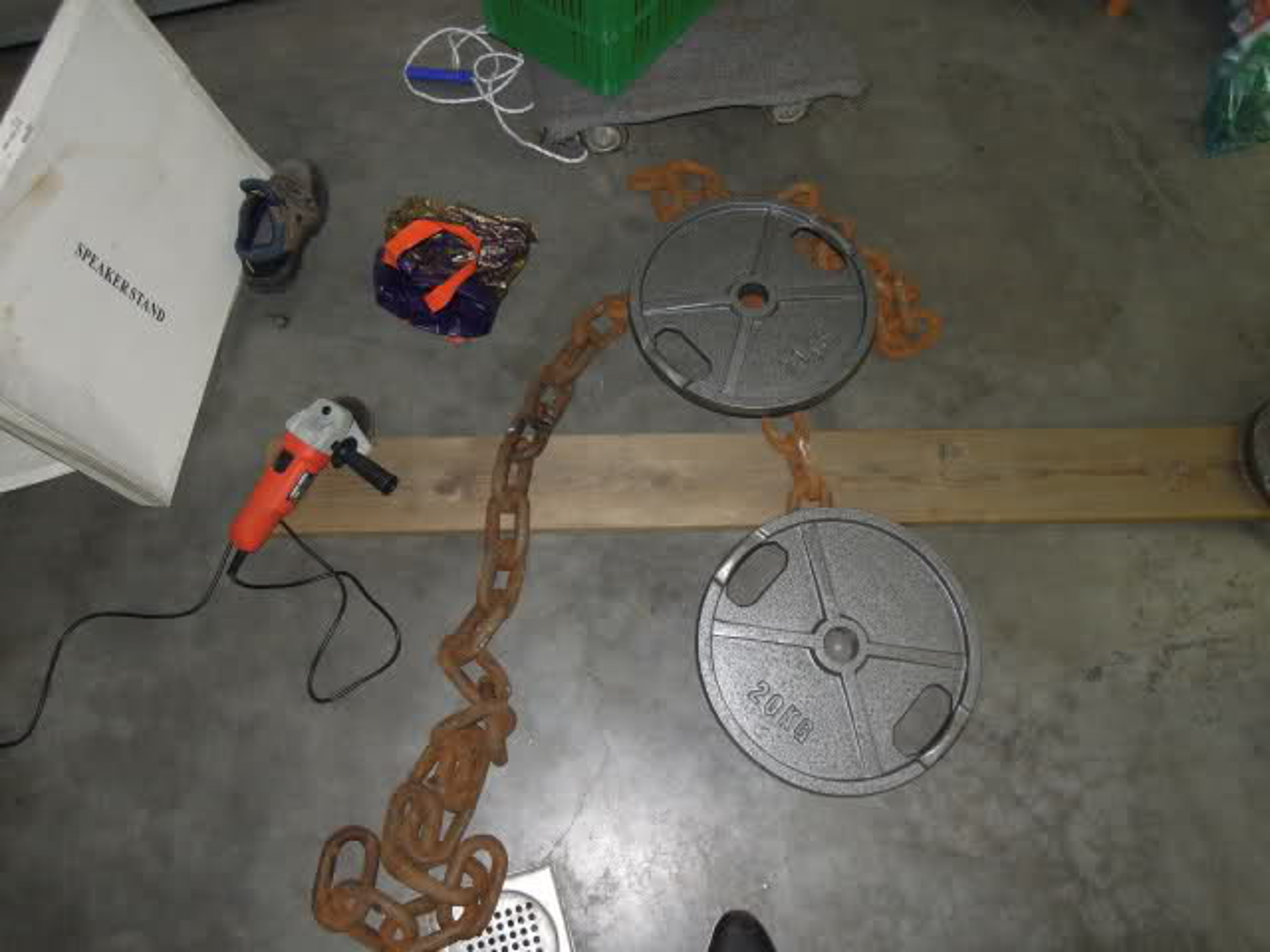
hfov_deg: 71.6
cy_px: 476
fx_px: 881
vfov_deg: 56.8
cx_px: 635
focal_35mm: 24
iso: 200
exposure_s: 1/30
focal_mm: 4.3
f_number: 2.8
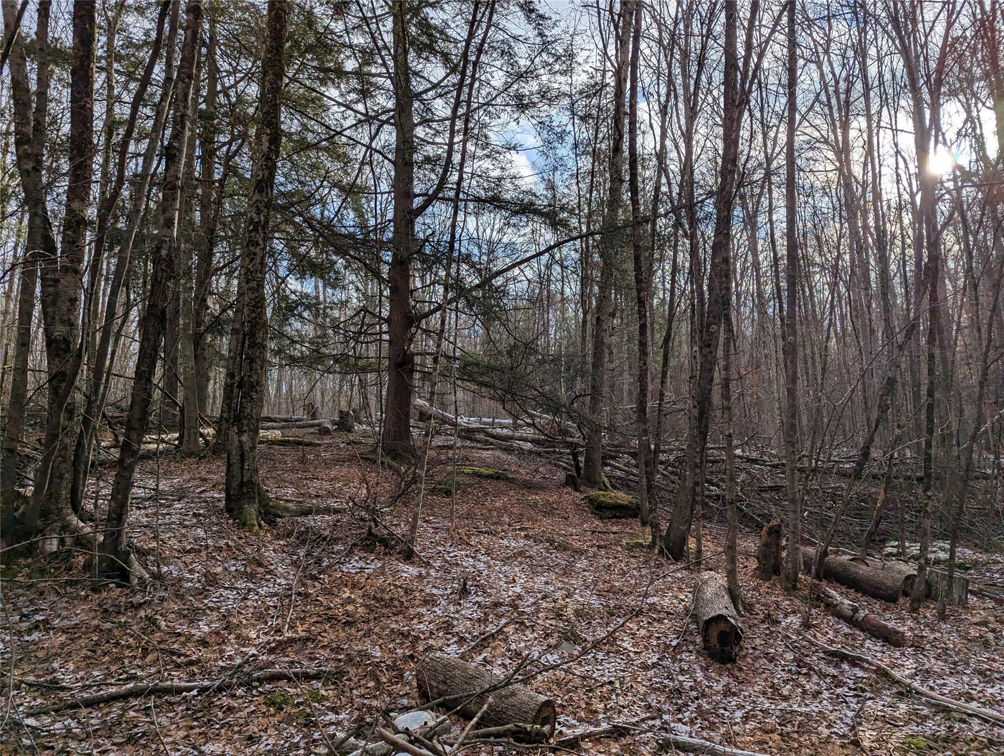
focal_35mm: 24
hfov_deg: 71.5
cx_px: 502
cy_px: 378
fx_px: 697
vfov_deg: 56.9
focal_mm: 6.81
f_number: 1.85
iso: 48
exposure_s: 1/2976
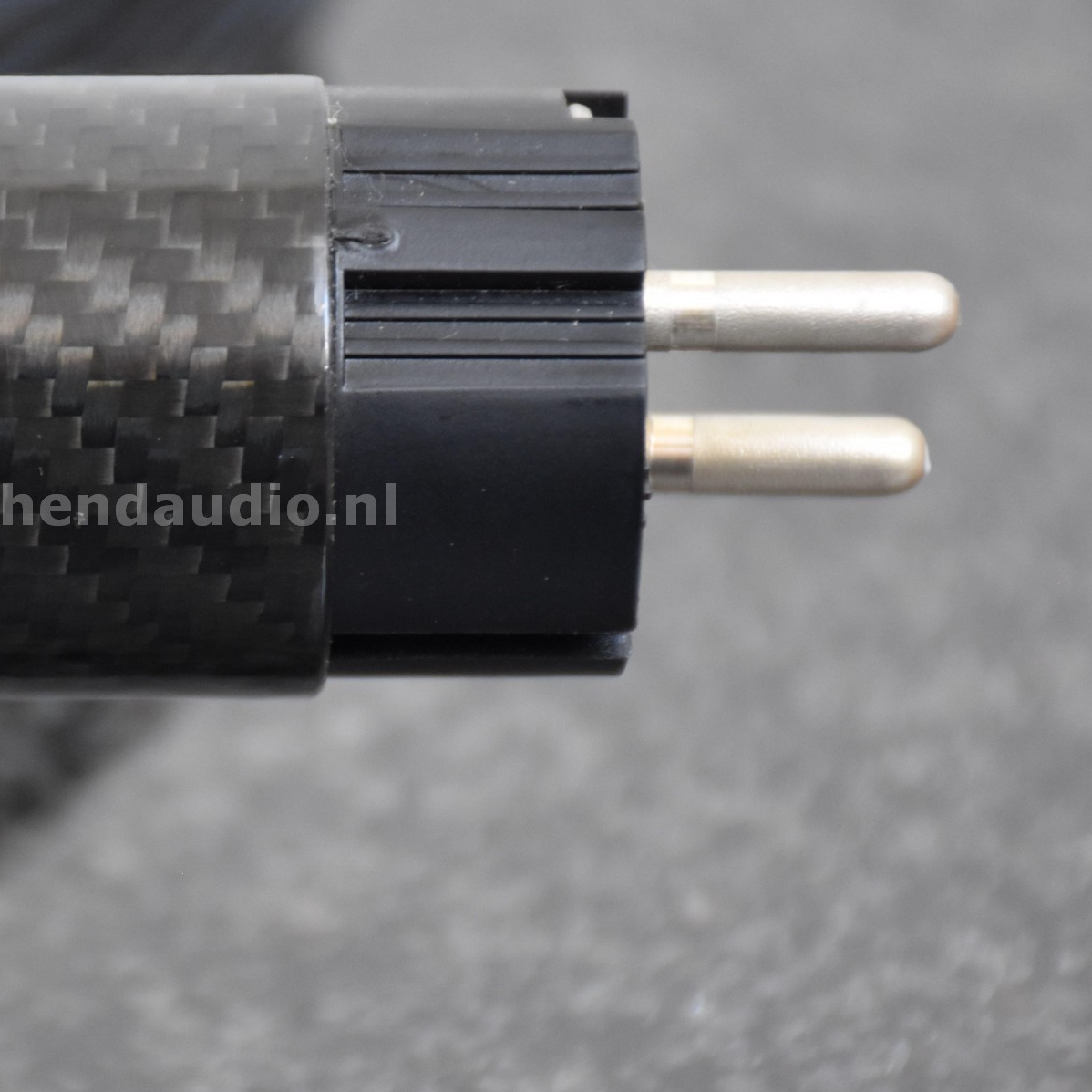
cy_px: 503
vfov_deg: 6.1
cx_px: 25
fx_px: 10207
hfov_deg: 6.1
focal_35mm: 286
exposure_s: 1/60
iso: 1100
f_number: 5.6
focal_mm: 112
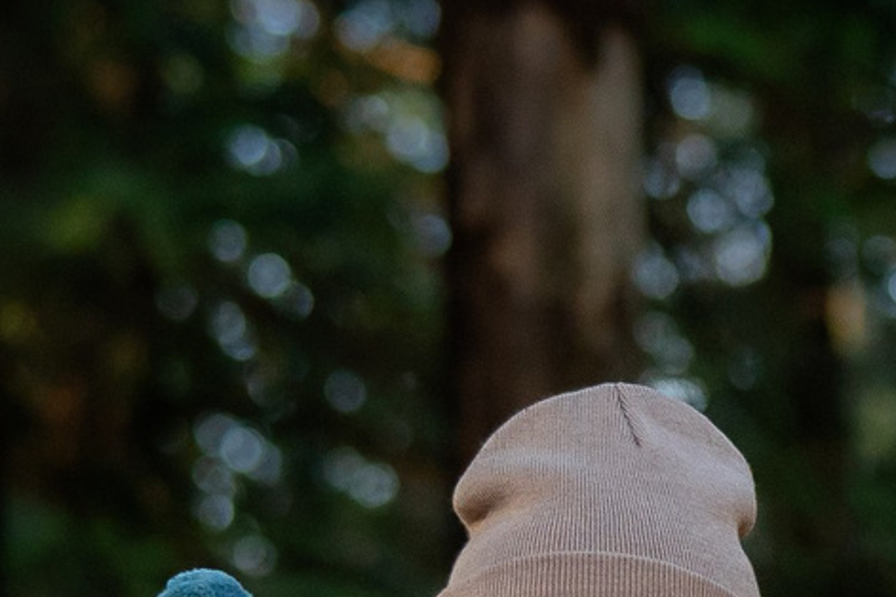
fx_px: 6769
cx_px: 1324
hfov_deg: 7.4
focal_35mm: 272
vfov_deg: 5.0
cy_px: 1159
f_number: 2
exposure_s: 1/500
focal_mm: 50
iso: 2000
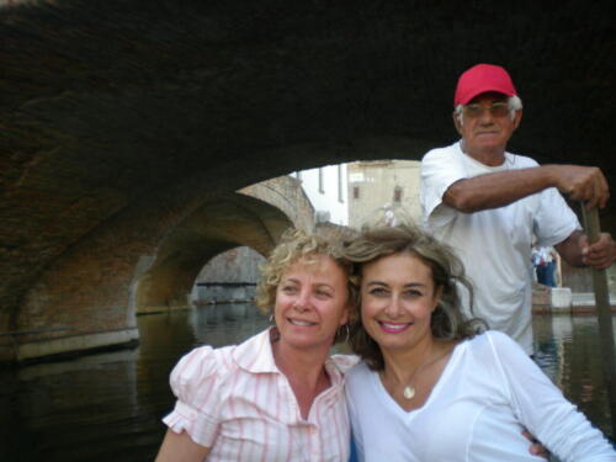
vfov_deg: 37.7
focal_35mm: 38
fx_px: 676
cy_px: 231
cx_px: 308
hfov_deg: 49.0
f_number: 3.1
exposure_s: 1/88.5
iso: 50
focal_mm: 6.3
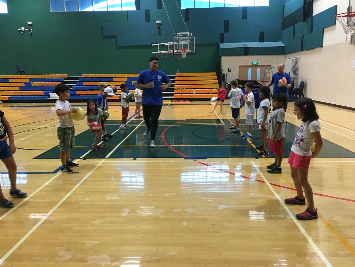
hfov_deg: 61.7
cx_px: 178
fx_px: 297
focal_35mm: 29
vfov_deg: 48.2
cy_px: 134
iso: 160
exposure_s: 1/33
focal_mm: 4.15
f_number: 2.2
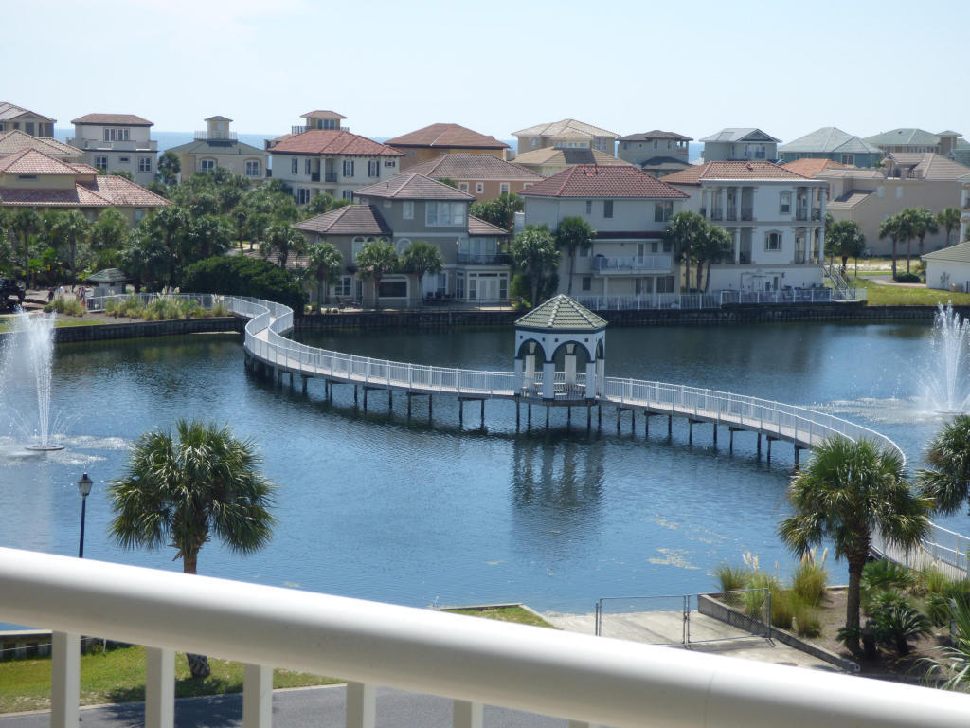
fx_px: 2102
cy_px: 364
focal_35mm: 75
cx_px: 485
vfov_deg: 19.6
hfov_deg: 26.0
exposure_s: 1/640
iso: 100
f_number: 4.4
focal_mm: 13.52
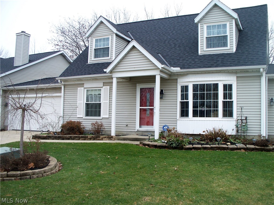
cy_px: 102
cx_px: 137
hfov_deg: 51.4
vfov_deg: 39.7
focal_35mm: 36
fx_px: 285
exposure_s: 1/60
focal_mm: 7.54
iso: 64
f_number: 2.8
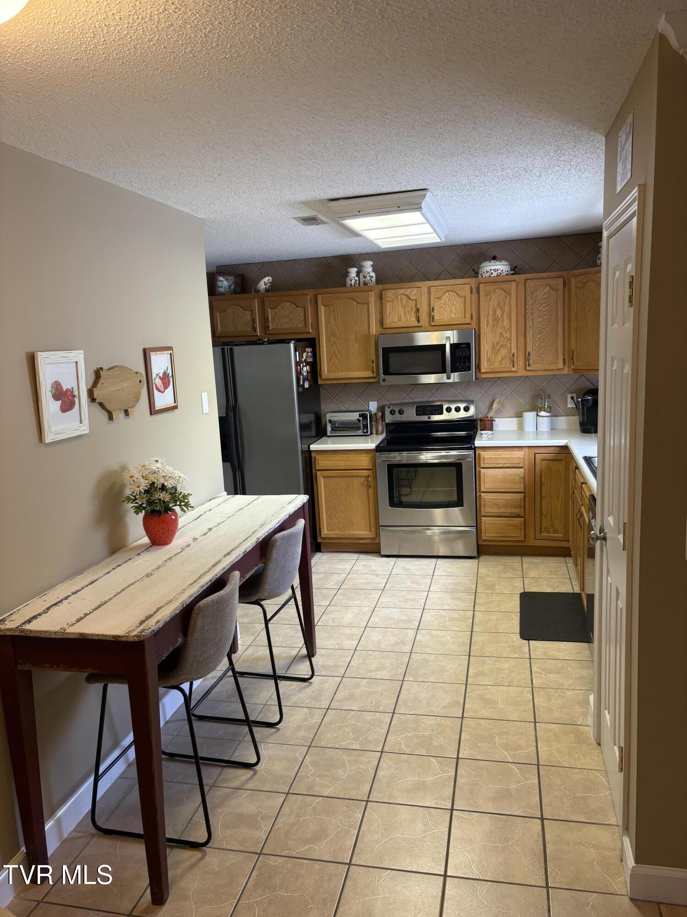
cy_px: 458
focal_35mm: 26
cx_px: 344
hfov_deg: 53.1
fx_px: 688
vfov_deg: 67.3
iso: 64
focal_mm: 5.96
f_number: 1.6
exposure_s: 1/60
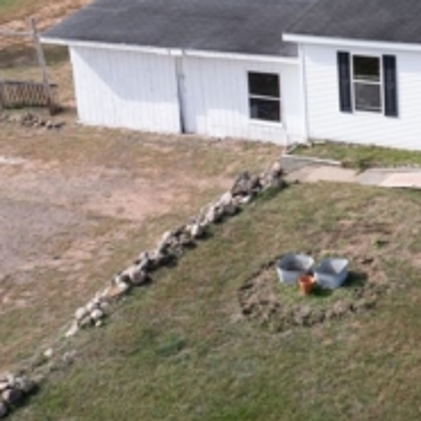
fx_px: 922
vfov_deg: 25.2
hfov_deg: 23.7
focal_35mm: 67
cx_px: 494
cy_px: 75
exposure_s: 1/2000
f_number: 2.8
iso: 140
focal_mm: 12.29
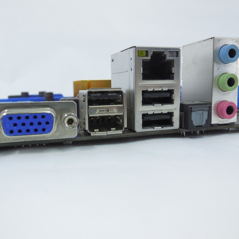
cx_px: 105
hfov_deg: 53.9
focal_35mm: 30
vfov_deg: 54.0
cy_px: 118
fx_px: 234
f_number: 3.1
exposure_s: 1/50
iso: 125
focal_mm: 4.5
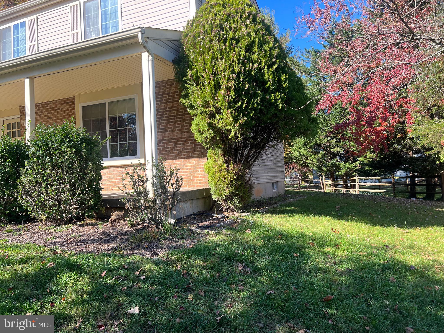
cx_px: 222
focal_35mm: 26
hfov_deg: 67.3
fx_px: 333
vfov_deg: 53.1
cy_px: 166
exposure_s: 1/733
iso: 50
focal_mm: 5.7
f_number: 1.5
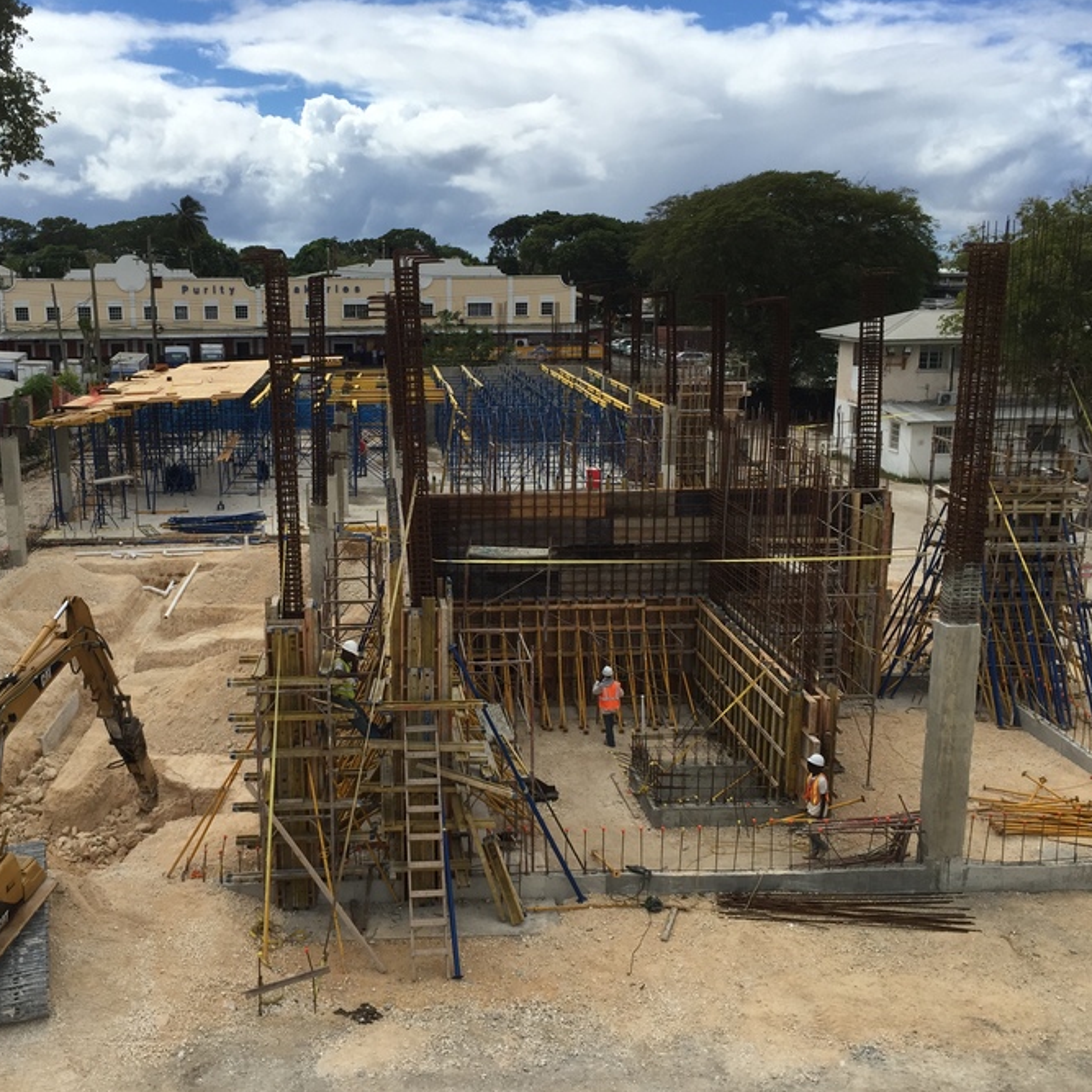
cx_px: 434
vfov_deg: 47.2
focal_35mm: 35
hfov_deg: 46.9
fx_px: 1249
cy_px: 546
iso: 32
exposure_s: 1/3300
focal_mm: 4.15
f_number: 2.2
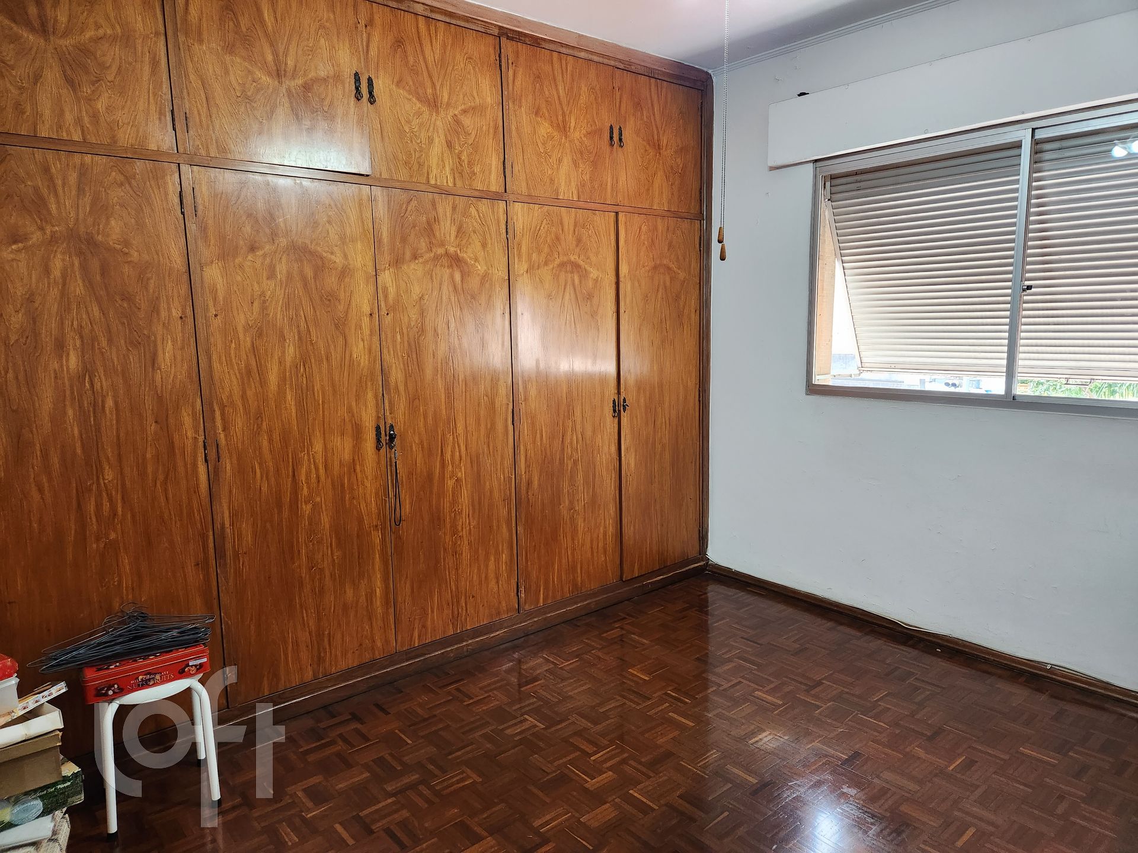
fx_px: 756
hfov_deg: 73.9
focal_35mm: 23
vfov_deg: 58.9
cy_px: 426
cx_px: 569
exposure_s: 1/120
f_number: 1.8
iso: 320
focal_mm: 5.4
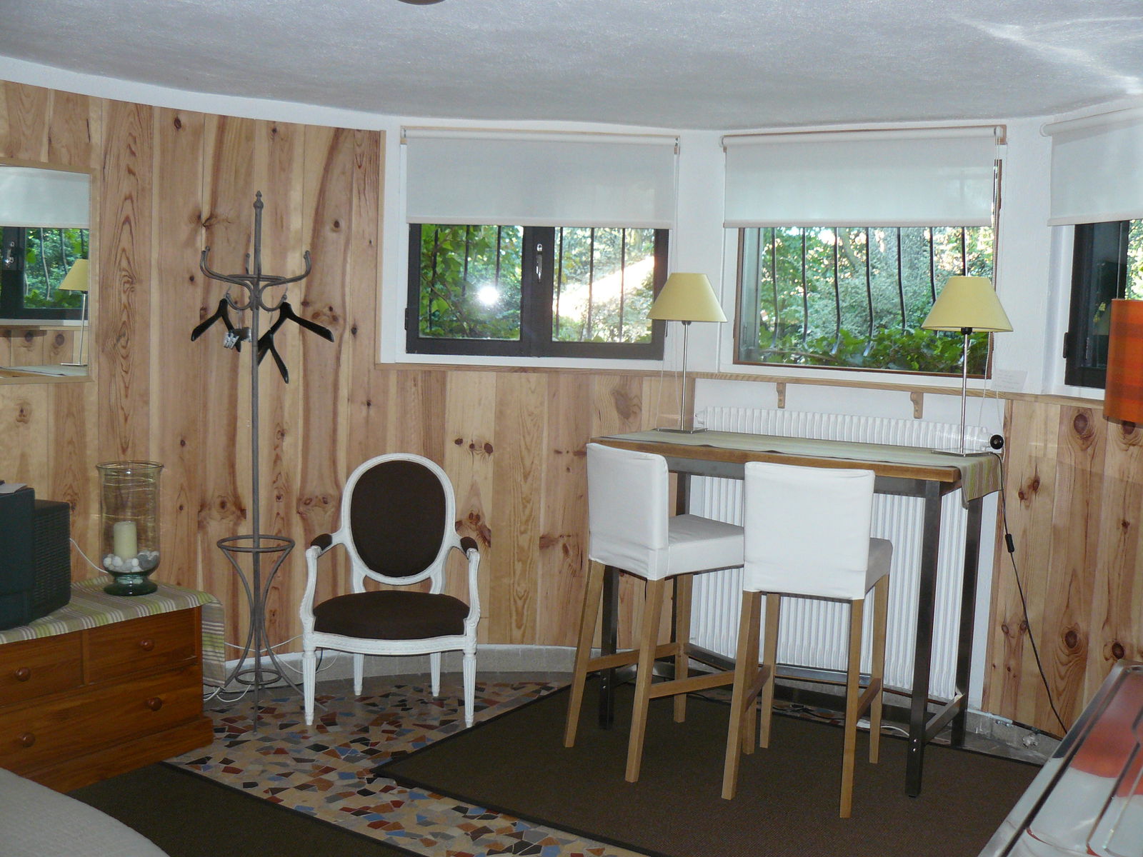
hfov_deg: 51.4
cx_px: 572
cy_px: 428
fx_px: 1189
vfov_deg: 39.7
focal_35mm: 36
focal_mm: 6
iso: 200
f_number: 2.8
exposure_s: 1/30
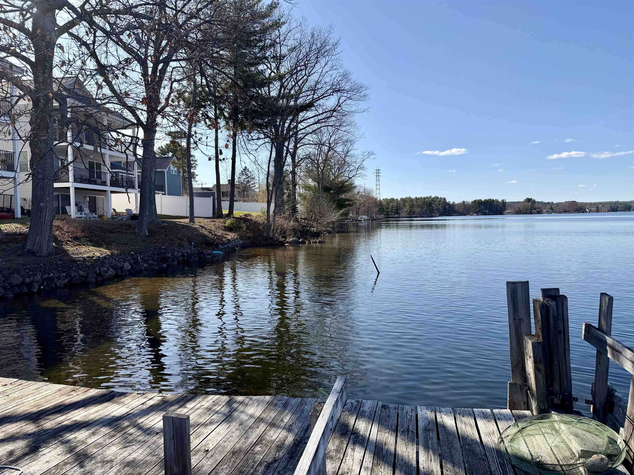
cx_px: 317
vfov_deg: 56.8
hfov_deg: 71.6
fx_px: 440
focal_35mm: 24
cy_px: 238
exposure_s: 1/4673
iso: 80
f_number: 1.78
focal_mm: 6.76
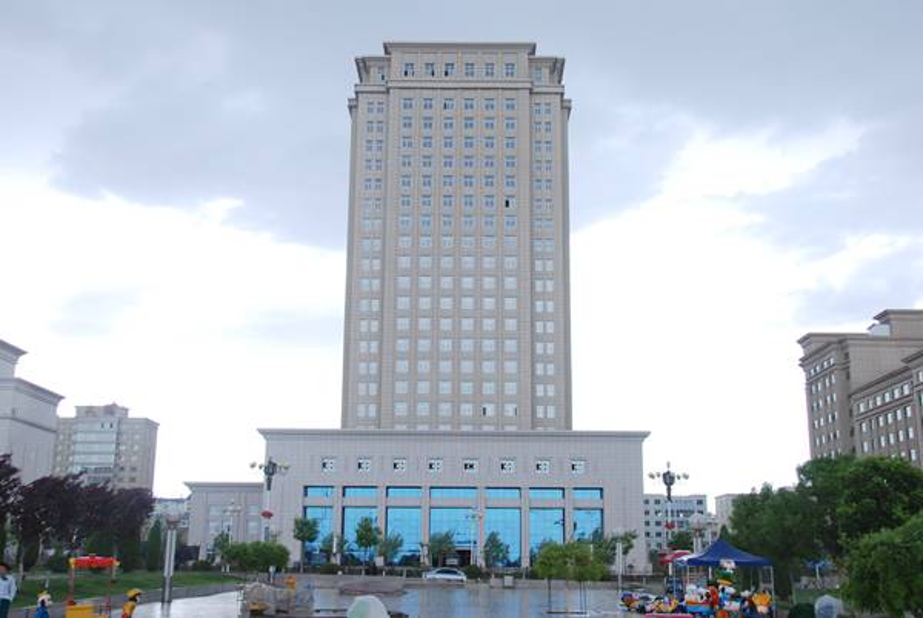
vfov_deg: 33.1
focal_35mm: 40
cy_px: 309
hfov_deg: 47.9
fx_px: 1040
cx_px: 462
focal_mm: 27
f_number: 7.1
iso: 125
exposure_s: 1/100
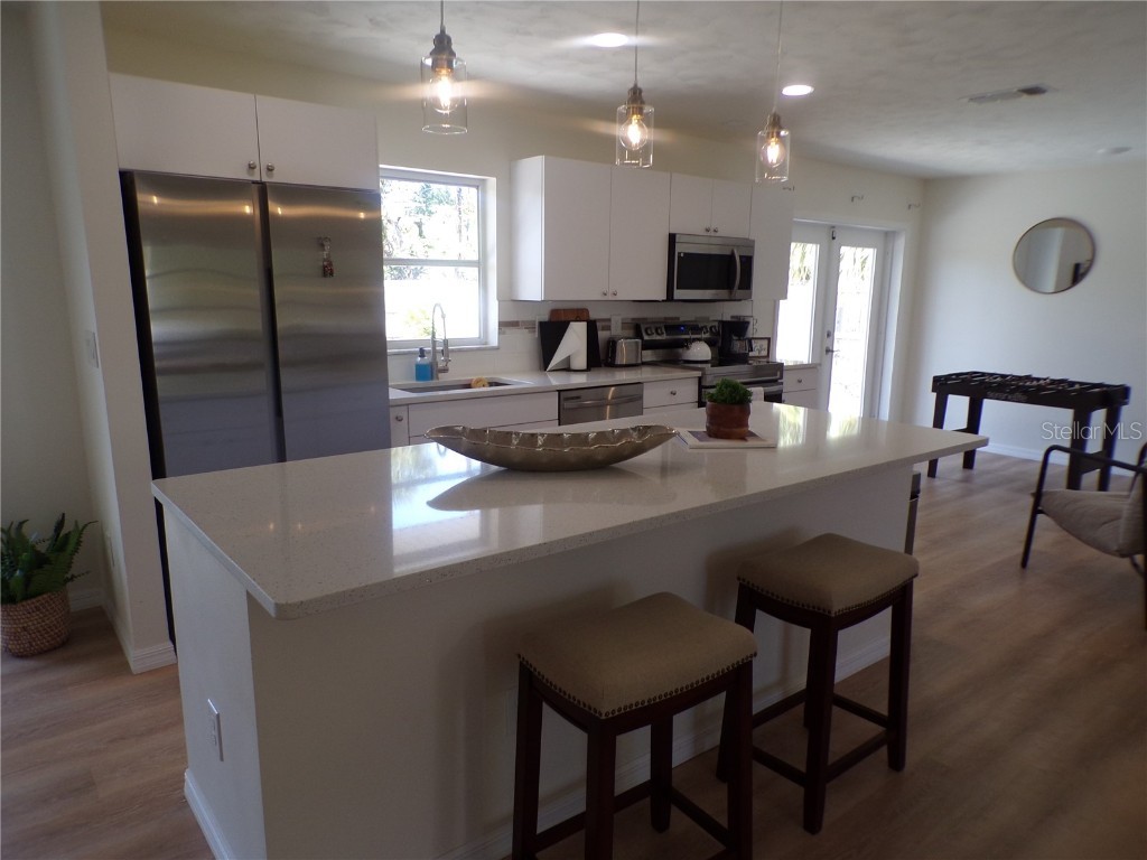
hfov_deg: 71.6
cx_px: 574
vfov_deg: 56.8
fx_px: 795
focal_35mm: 24
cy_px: 430
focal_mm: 4.3
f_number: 3
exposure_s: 1/85
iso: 80
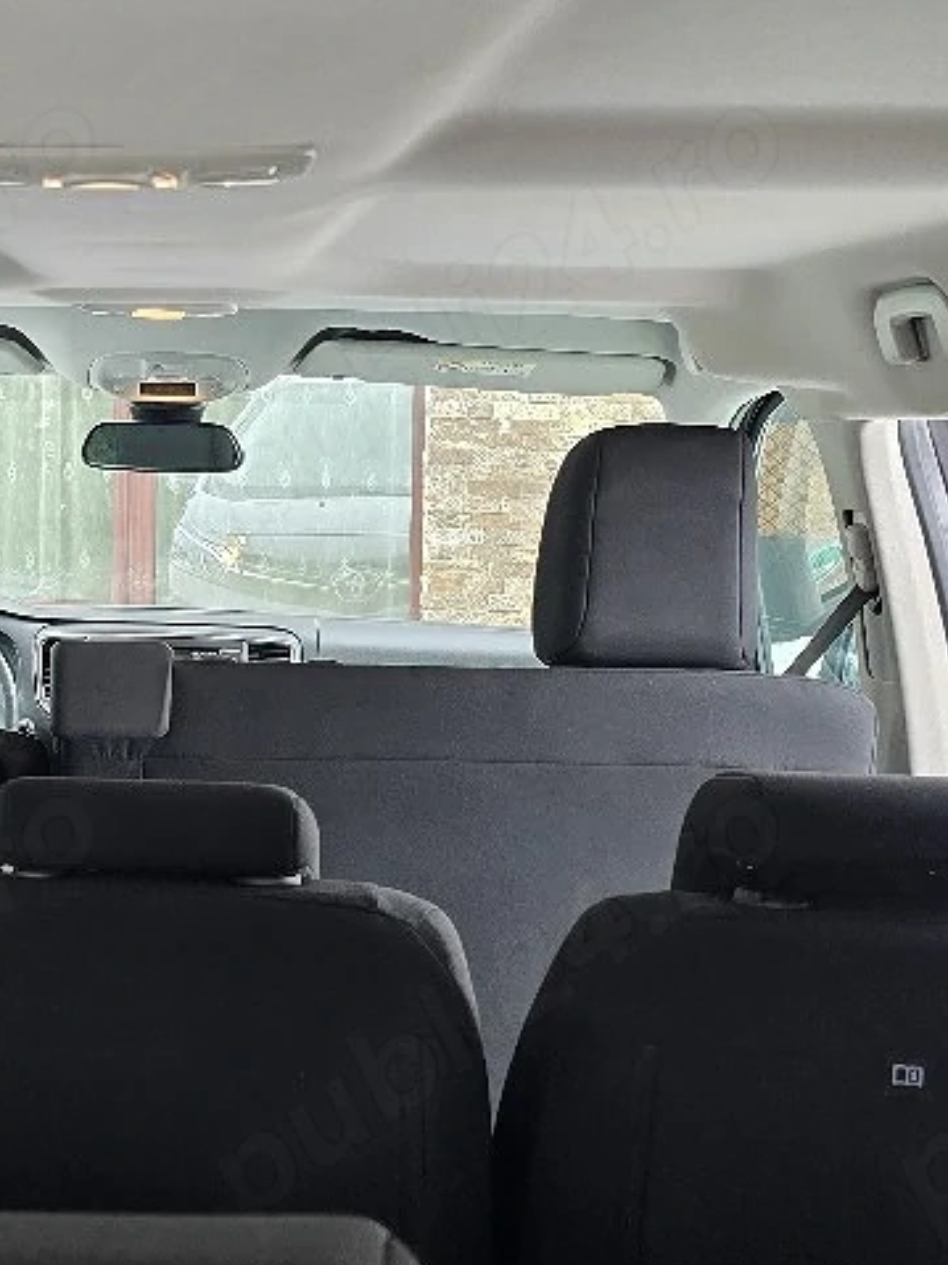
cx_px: -13
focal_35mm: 64
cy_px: 421
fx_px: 2338
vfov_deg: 30.1
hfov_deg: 22.0
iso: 160
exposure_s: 1/182
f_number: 1.7
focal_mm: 6.3
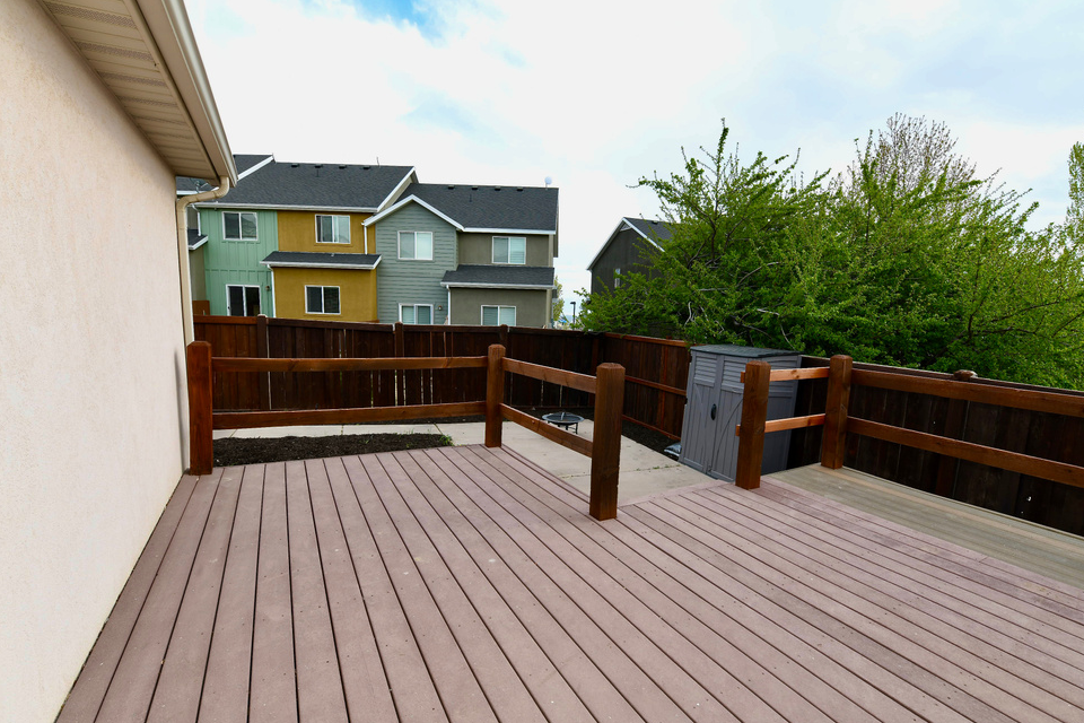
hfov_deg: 96.7
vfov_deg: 73.7
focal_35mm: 16
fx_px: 482
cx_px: 567
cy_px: 382
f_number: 8
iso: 200
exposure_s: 1/125
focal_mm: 15
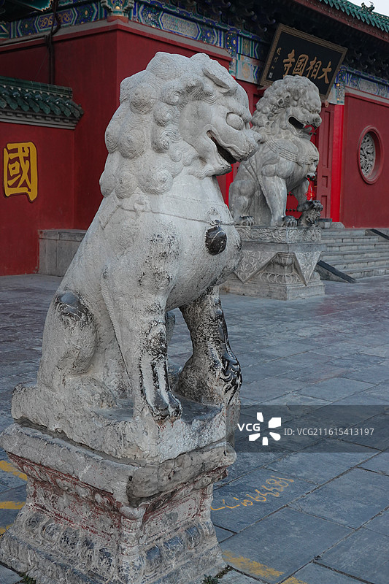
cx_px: 194
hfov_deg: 29.9
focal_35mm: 45
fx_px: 730
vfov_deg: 43.6
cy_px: 292
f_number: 4
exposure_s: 1/50
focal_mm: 16.54
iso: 500
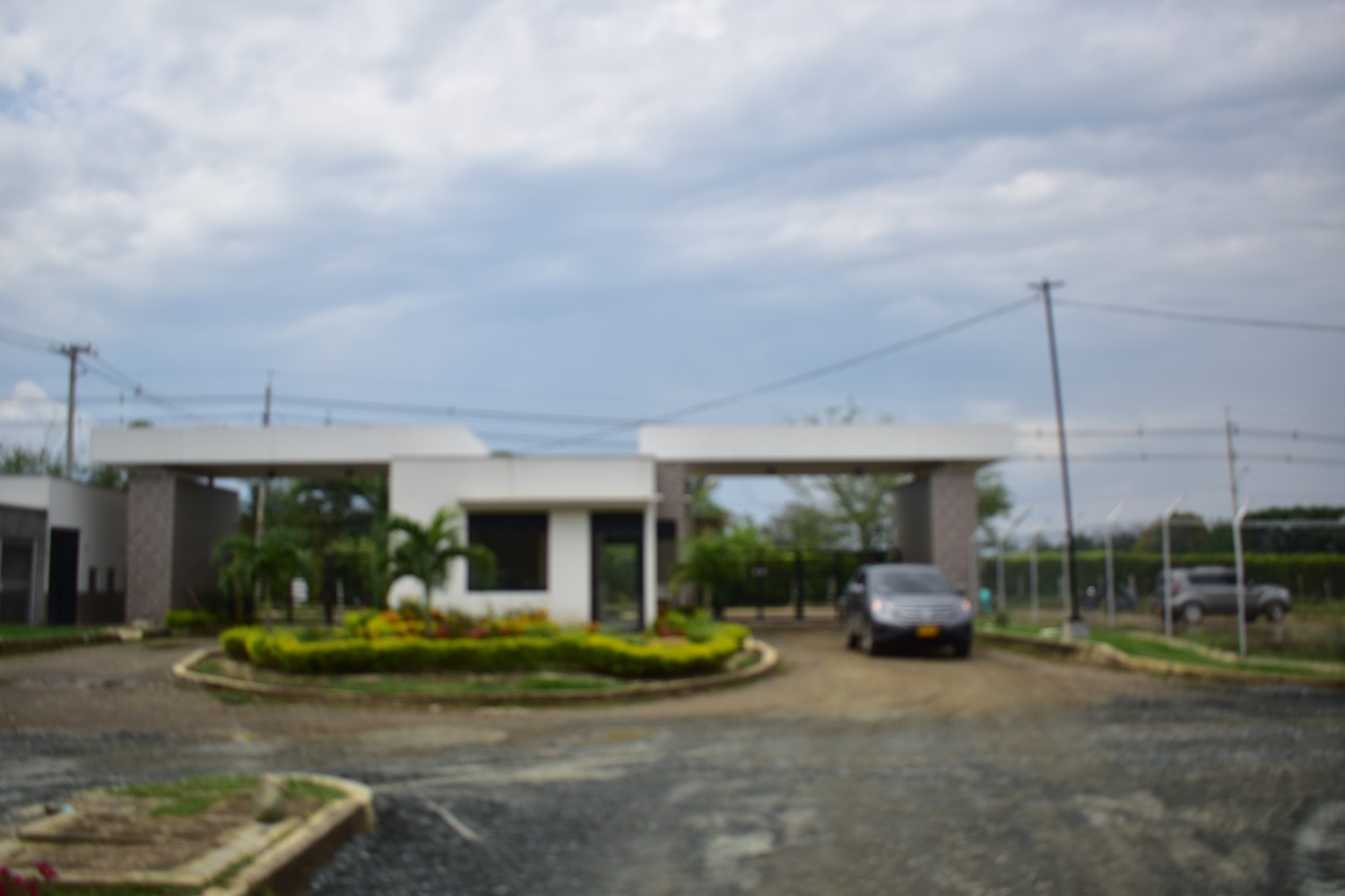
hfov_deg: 59.5
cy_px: 448
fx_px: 1177
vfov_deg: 41.7
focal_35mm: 32
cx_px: 672
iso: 100
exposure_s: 1/1250
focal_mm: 21
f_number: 3.8
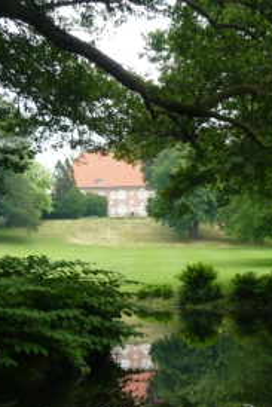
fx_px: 770
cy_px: 190
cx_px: 110
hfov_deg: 20.0
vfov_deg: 29.6
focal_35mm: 68
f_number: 3.3
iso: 100
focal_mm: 6.6
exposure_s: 1/125
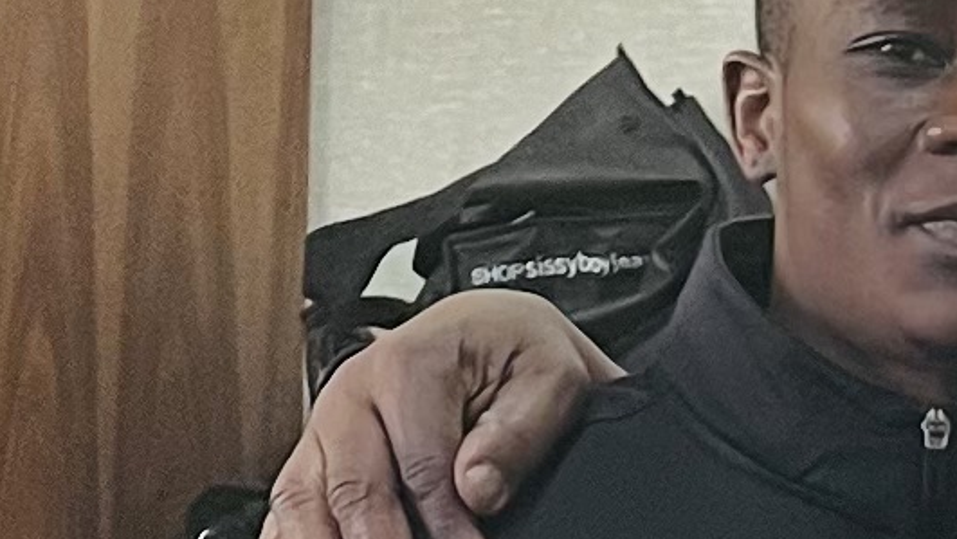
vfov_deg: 5.6
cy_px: 856
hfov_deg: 9.9
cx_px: 1092
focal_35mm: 215
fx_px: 5457
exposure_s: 1/50
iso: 125
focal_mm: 5.7
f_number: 1.5
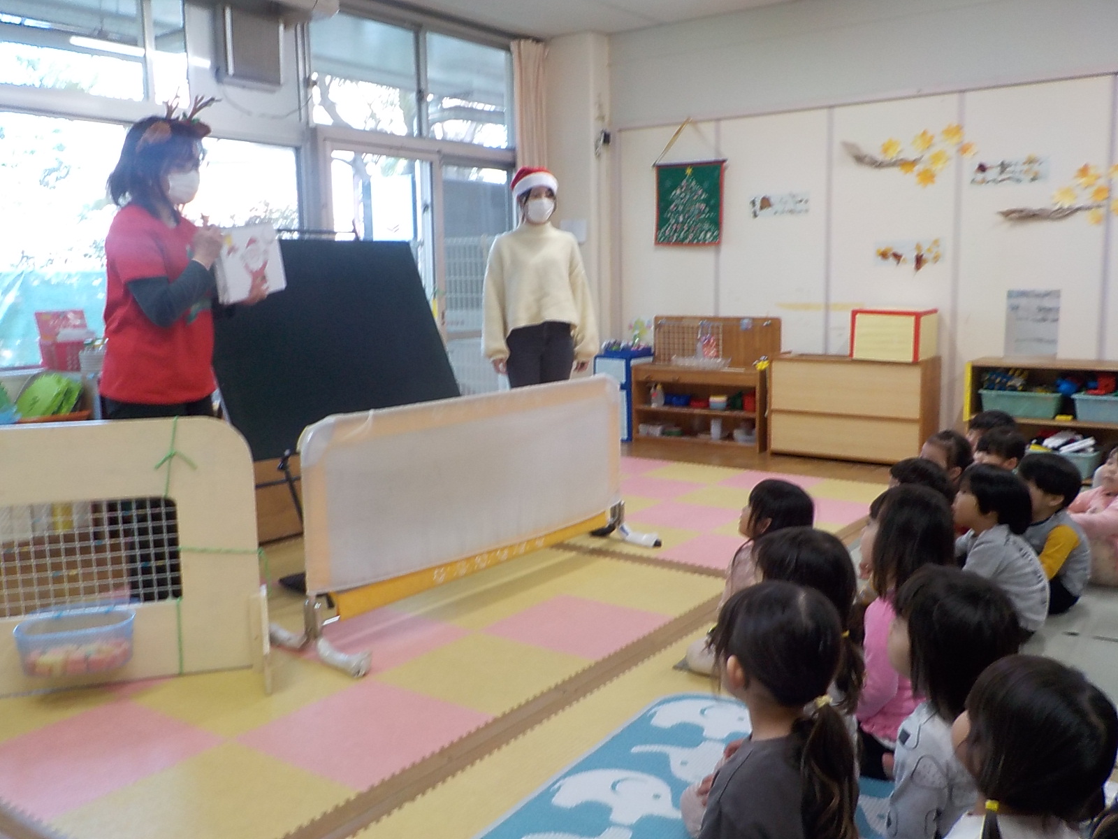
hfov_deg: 60.0
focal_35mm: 30
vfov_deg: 46.8
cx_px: 559
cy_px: 420
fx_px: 969
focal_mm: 4.1
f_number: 3.3
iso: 180
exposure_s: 1/30
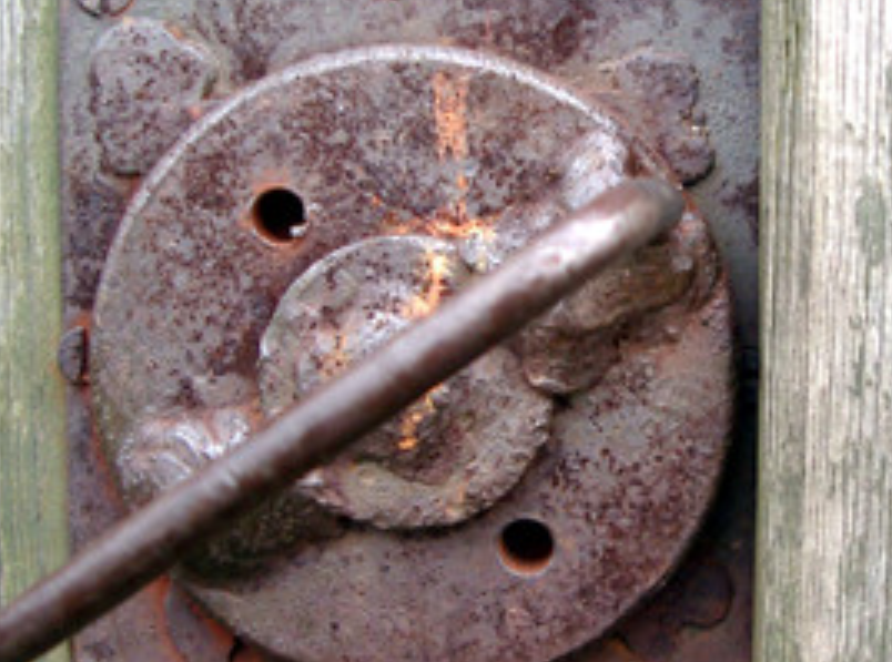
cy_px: 288
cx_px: 666
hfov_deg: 25.5
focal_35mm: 76
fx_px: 1951
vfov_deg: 19.3
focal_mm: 7.6
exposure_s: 1/80
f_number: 2.6
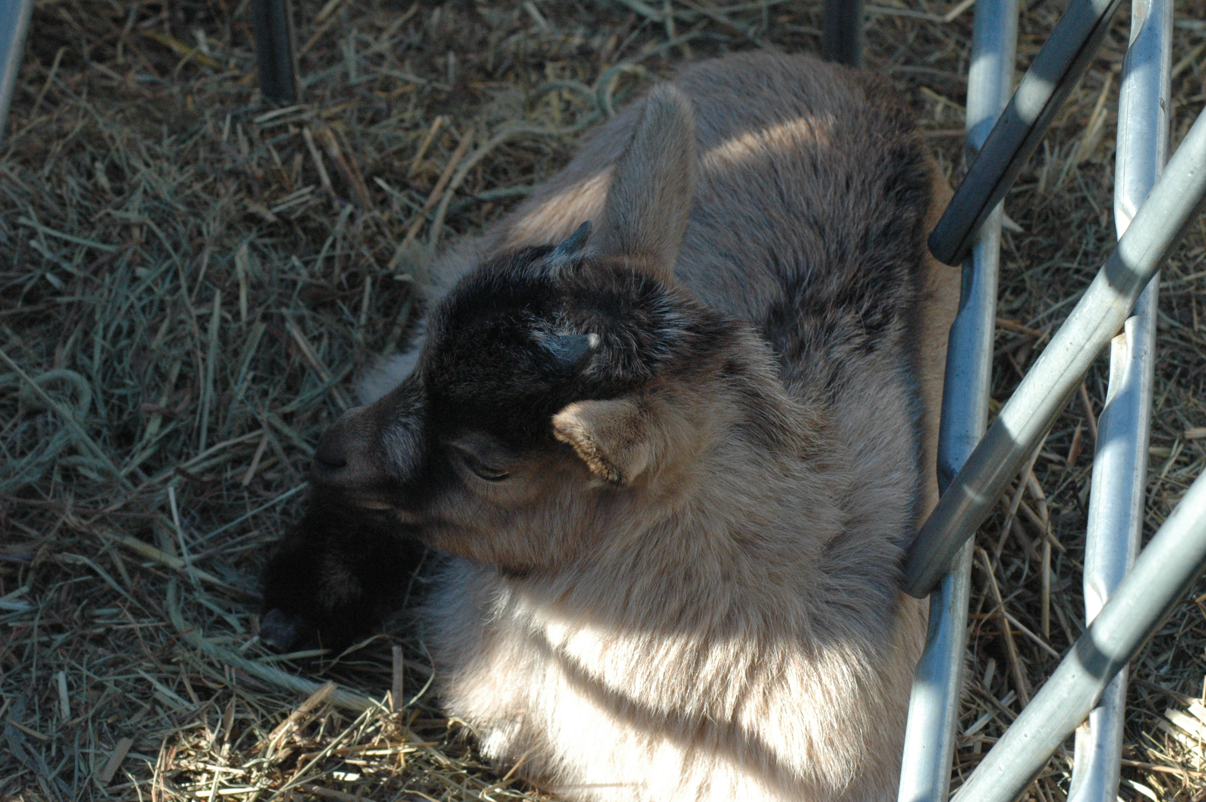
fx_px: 3514
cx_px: 603
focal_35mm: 105
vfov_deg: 13.0
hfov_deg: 19.5
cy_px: 401
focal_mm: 70
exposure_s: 1/320
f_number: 9
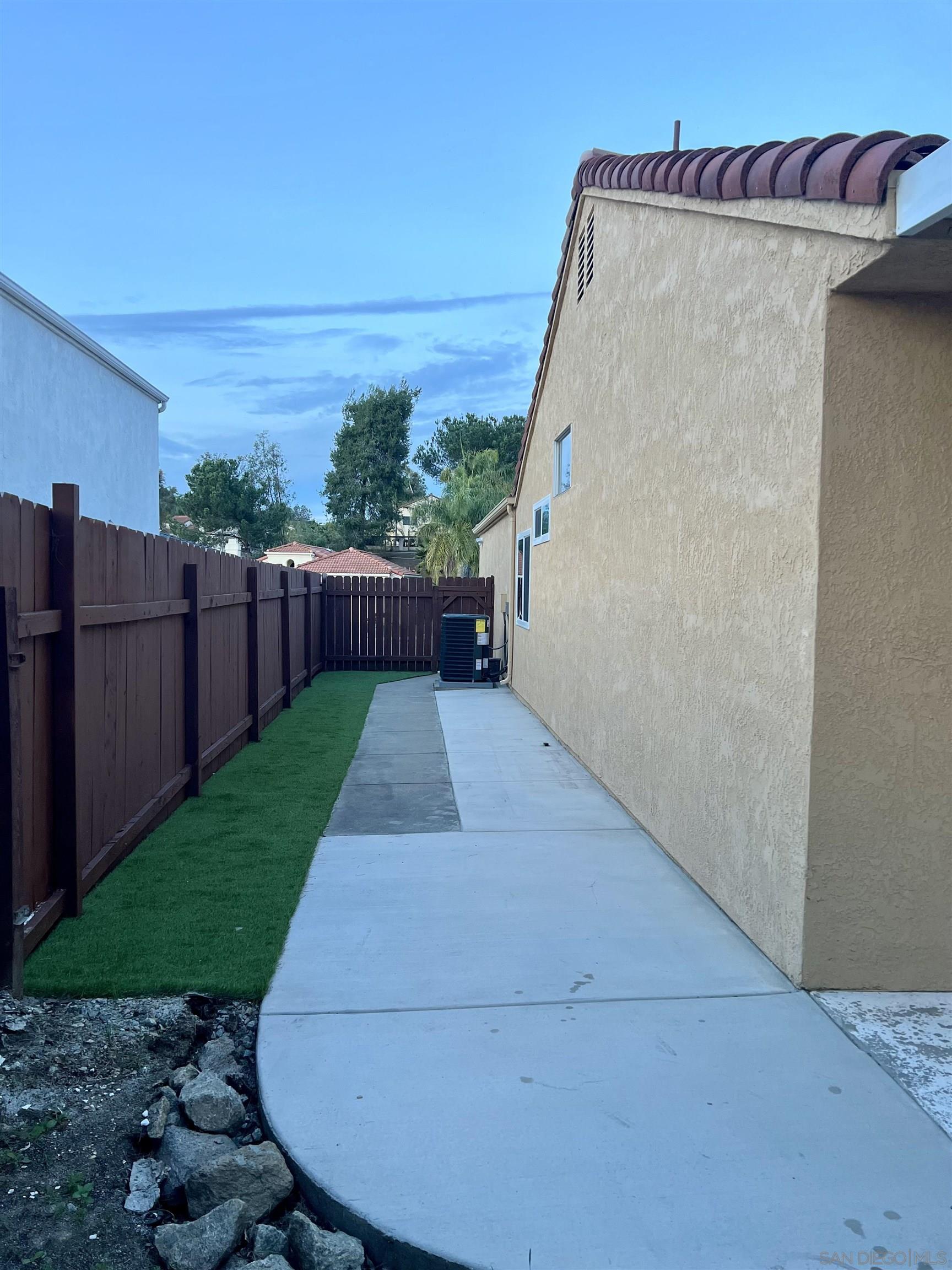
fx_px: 953
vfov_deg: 67.3
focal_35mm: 26
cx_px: 476
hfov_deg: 53.1
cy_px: 635
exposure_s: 1/120
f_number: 1.5
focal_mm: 5.7
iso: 100
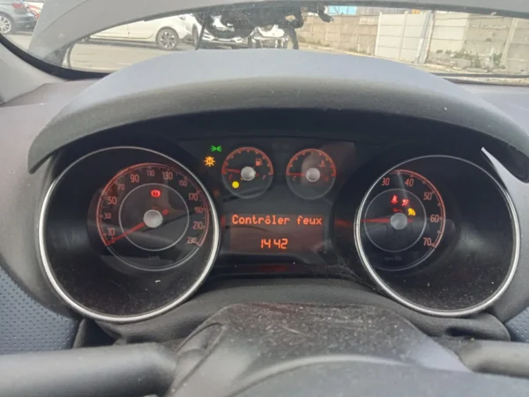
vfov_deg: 49.7
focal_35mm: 28
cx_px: 264
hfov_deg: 63.4
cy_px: 198
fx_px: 428
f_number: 2.2
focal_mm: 3.46
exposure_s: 1/50
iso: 112
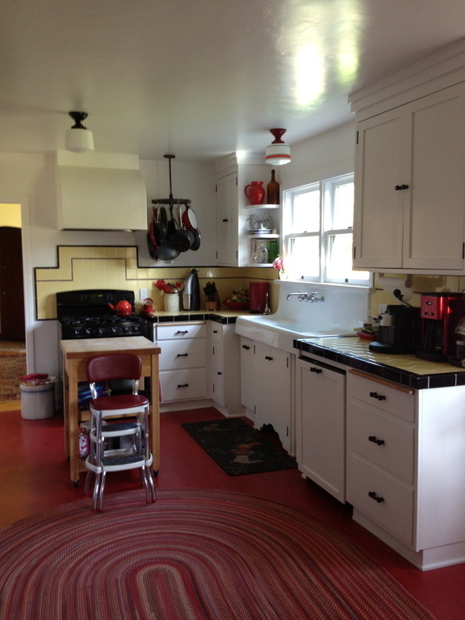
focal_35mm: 35
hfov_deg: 40.7
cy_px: 310
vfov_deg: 52.6
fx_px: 627
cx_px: 232
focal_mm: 4.28
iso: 80
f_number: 2.4
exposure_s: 1/20
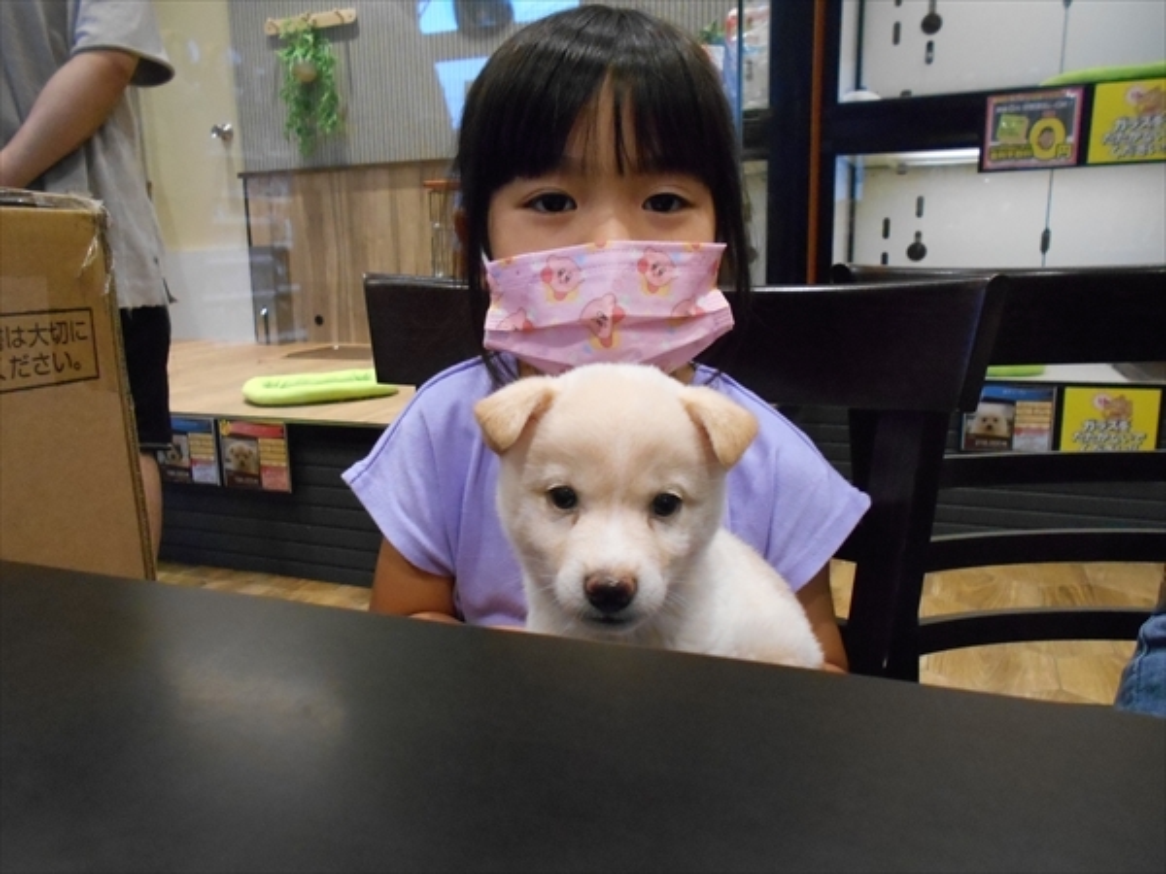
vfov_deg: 53.1
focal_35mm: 26
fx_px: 876
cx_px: 583
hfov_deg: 67.3
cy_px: 437
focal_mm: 4.6
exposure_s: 1/160
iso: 800
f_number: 3.2
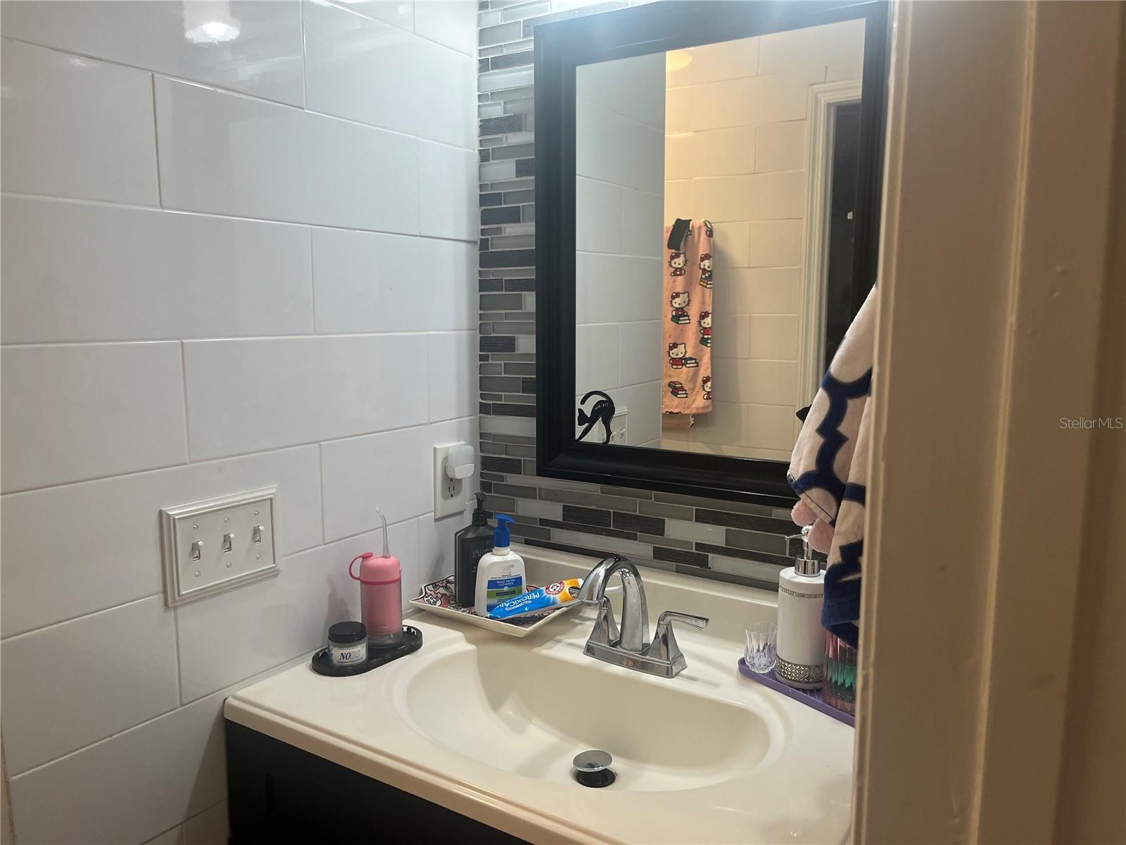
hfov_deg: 67.3
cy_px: 422
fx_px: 846
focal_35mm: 26
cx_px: 563
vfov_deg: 53.1
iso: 125
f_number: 1.6
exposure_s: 1/120
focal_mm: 5.1
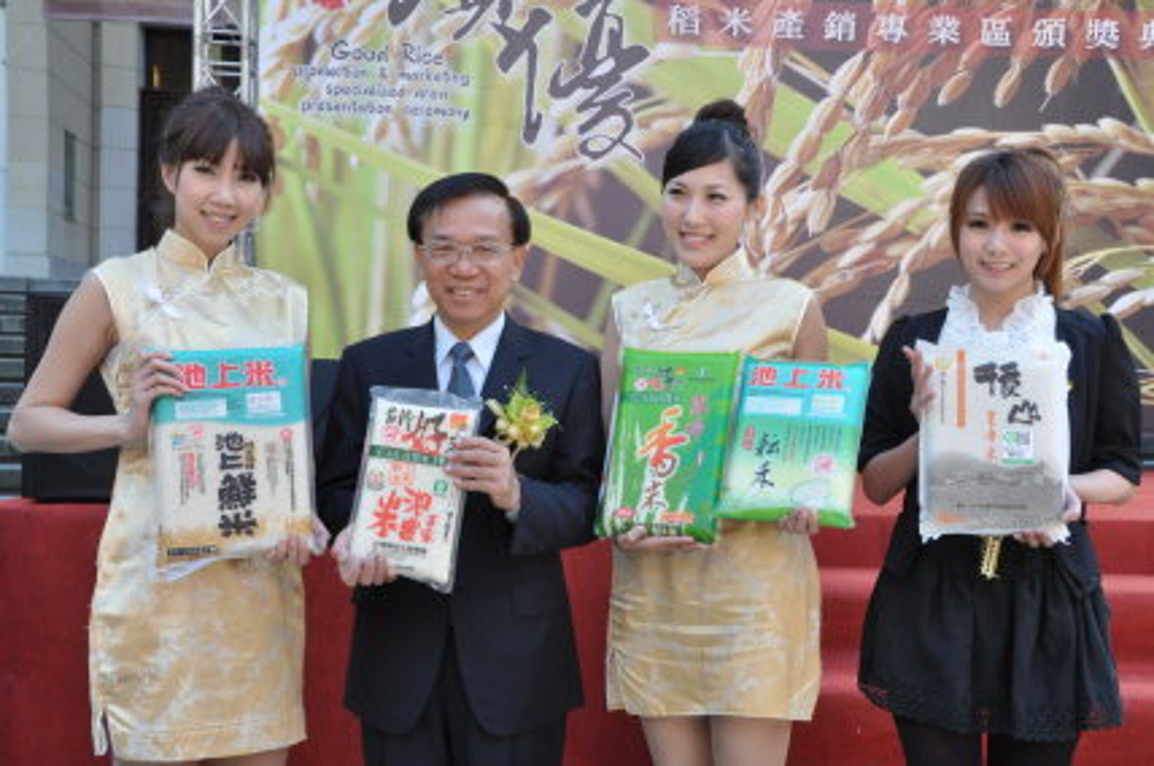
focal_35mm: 44
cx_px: 577
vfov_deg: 30.8
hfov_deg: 45.0
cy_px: 383
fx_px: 1392
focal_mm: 29
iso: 800
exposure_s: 1/125
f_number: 10
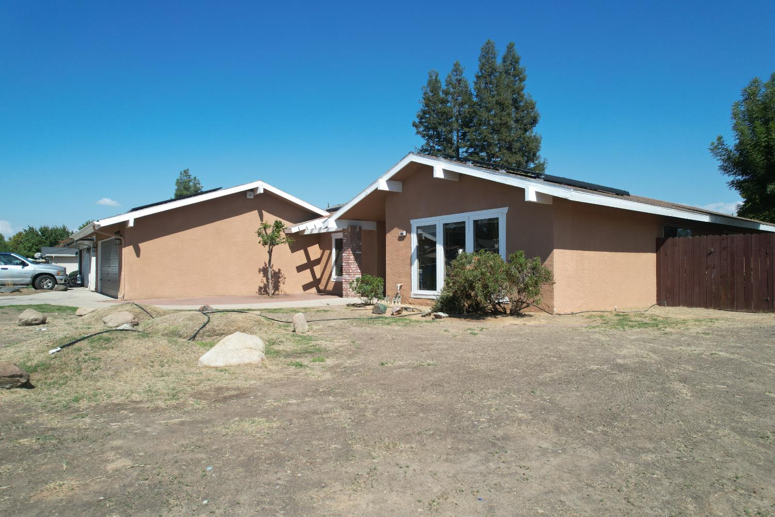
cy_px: 258
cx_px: 388
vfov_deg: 57.2
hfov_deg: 78.6
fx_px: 474
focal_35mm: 22
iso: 100
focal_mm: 8.38
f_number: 2.8
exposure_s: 1/2000
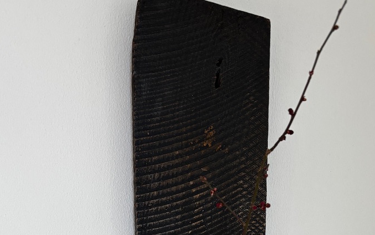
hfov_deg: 38.8
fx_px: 532
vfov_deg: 22.2
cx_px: 214
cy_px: 311
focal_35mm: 52
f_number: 1.6
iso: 125
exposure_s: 1/111
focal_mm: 5.96
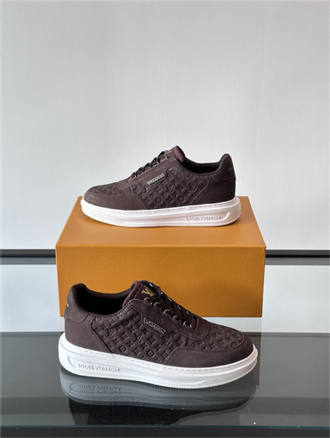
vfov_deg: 39.6
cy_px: 219
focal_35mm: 48
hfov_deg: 30.3
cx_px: 165
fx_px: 609
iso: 80
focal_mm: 6.86
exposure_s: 1/121
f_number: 1.78
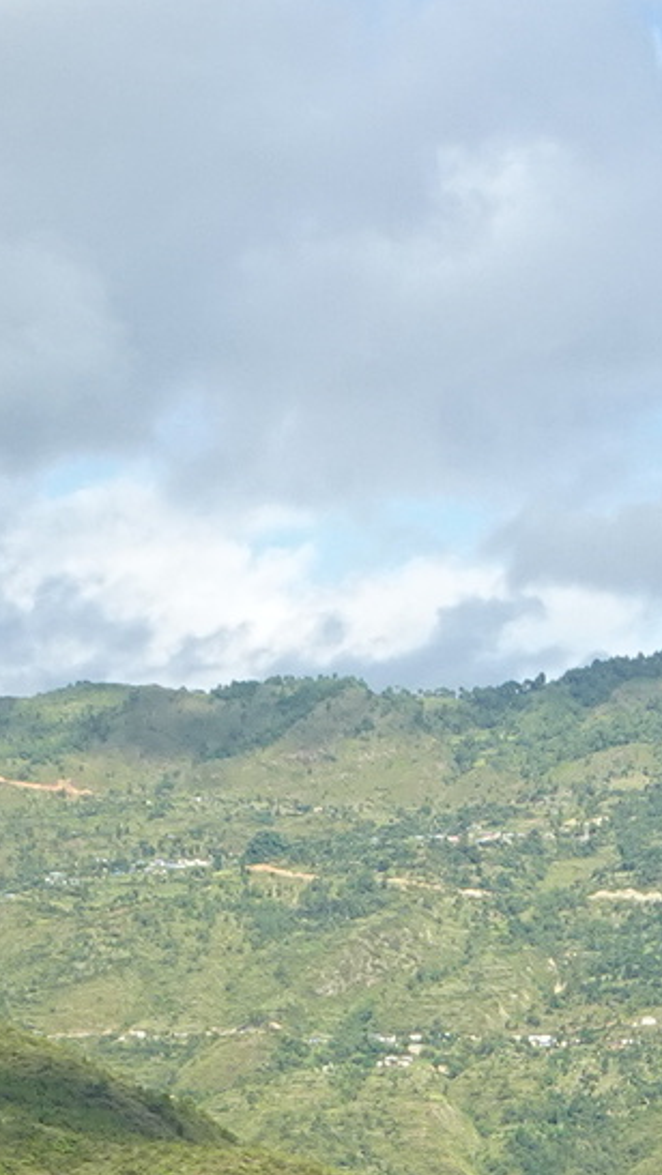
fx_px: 3648
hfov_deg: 10.3
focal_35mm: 117
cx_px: 486
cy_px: 1175
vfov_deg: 17.9
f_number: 3.5
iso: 80
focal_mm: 4.25
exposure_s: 1/500
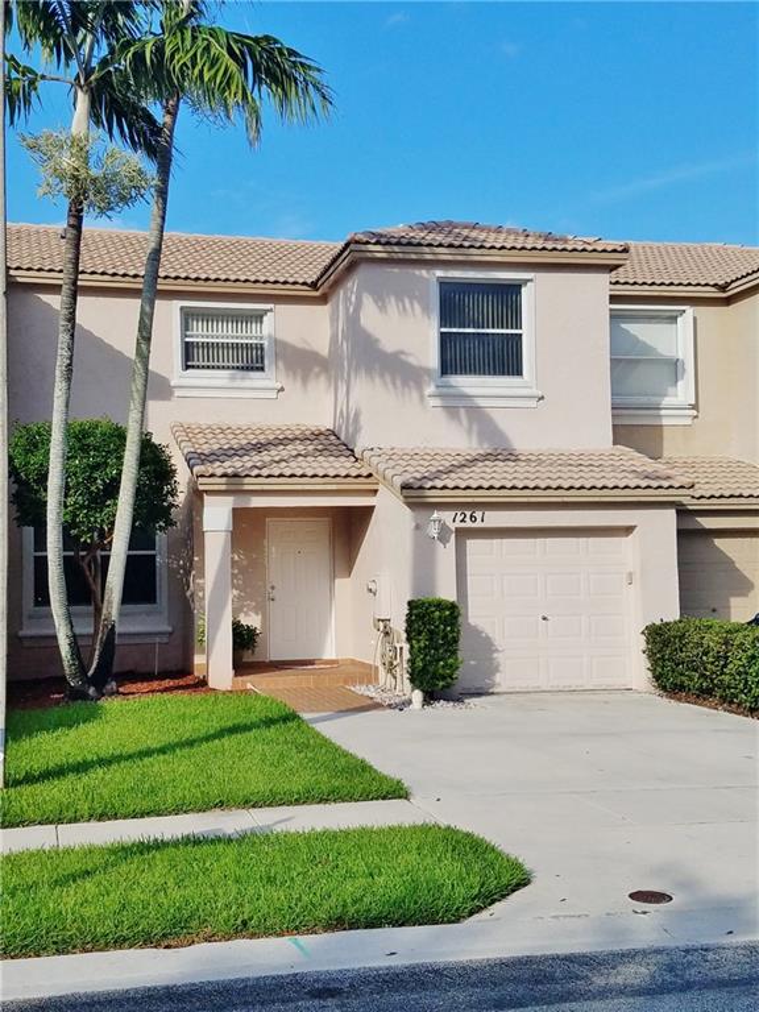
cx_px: 380
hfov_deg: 53.1
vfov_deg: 67.3
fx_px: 760
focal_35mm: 26
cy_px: 506
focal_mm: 4.2
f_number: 1.7
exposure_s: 1/3640
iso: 50
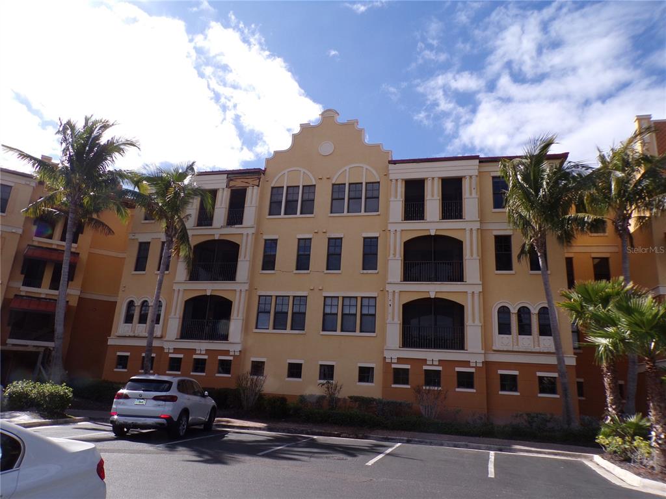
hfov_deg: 71.6
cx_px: 333
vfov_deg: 56.8
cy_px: 250
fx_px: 462
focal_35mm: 24
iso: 80
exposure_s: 1/300
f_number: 5.8
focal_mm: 4.3
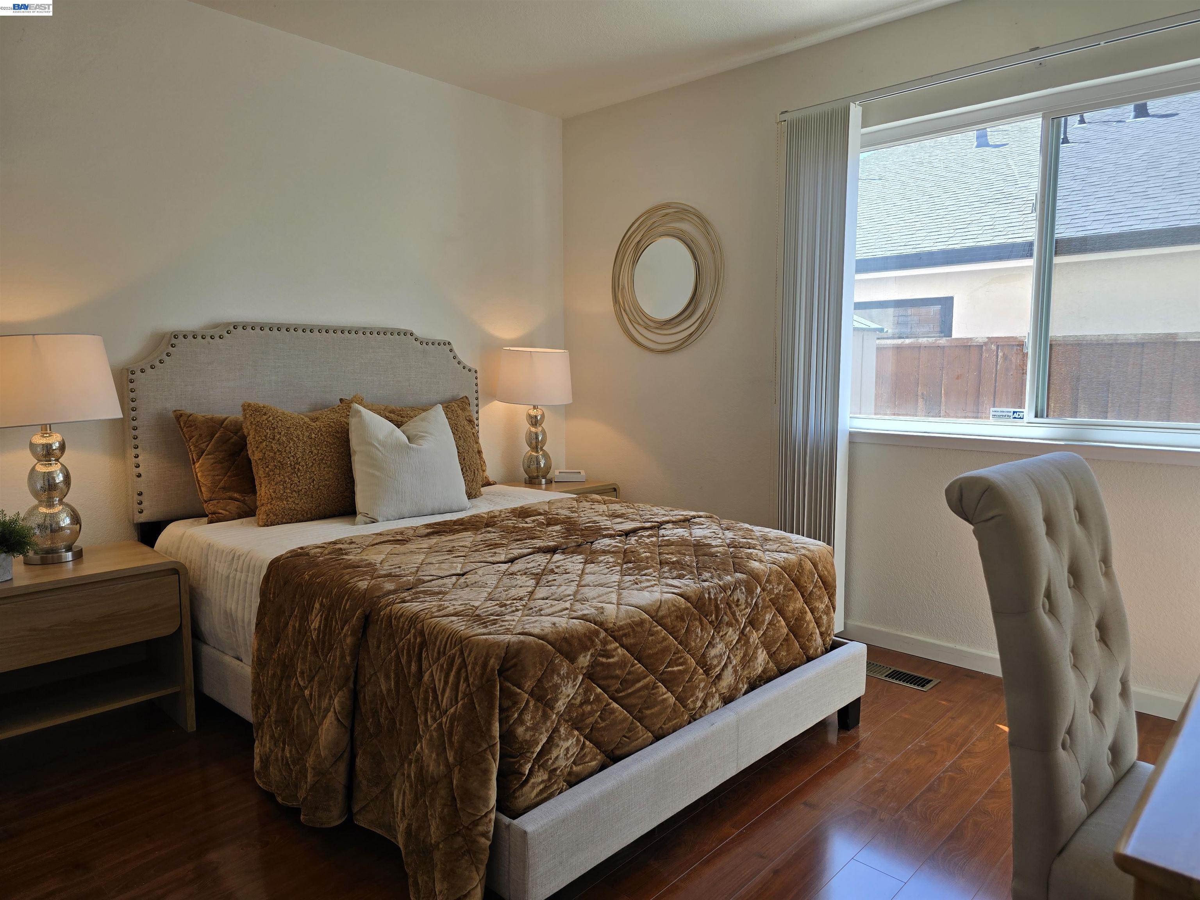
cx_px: 600
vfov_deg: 58.9
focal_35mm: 23
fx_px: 797
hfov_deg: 73.9
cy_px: 450
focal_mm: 6.3
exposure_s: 1/120
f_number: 1.7
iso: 20
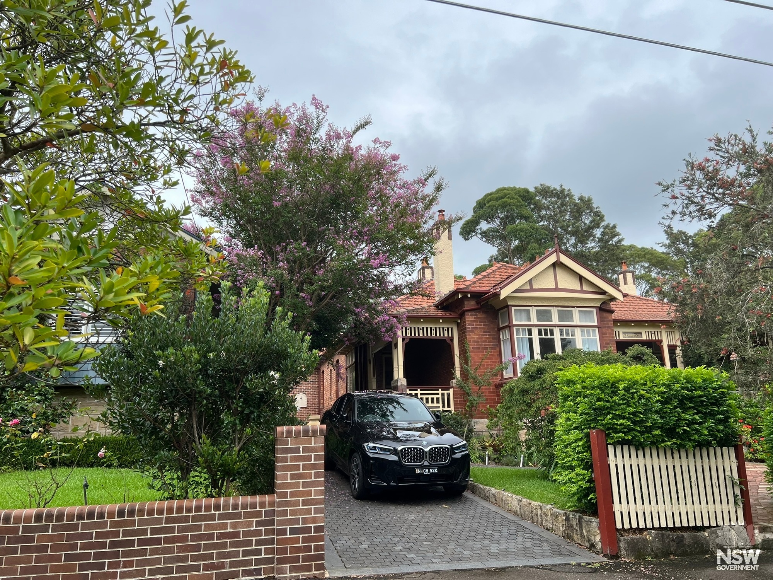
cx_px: 386
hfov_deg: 67.3
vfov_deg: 53.1
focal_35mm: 26
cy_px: 290
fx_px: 581
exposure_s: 1/2083
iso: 50
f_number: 1.5
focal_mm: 5.7
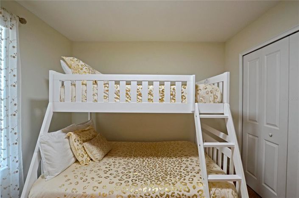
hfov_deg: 100.5
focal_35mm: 15
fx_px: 124
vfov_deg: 77.0
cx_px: 150
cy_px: 99
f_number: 4
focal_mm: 10
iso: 200
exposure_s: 1/30
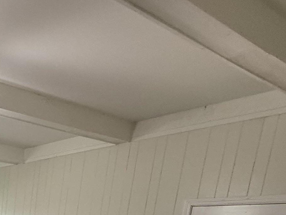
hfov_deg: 33.0
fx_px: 388
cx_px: -59
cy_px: 328
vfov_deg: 23.9
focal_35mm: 47
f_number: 2.2
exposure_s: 1/60
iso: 320
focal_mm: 2.22
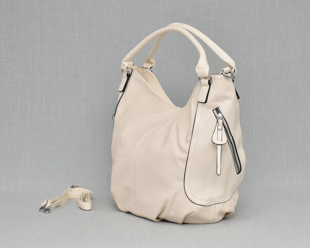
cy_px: 125
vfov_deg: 23.5
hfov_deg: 29.1
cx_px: 170
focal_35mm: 65
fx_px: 597
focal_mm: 38
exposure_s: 1/60
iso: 100
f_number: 5.6
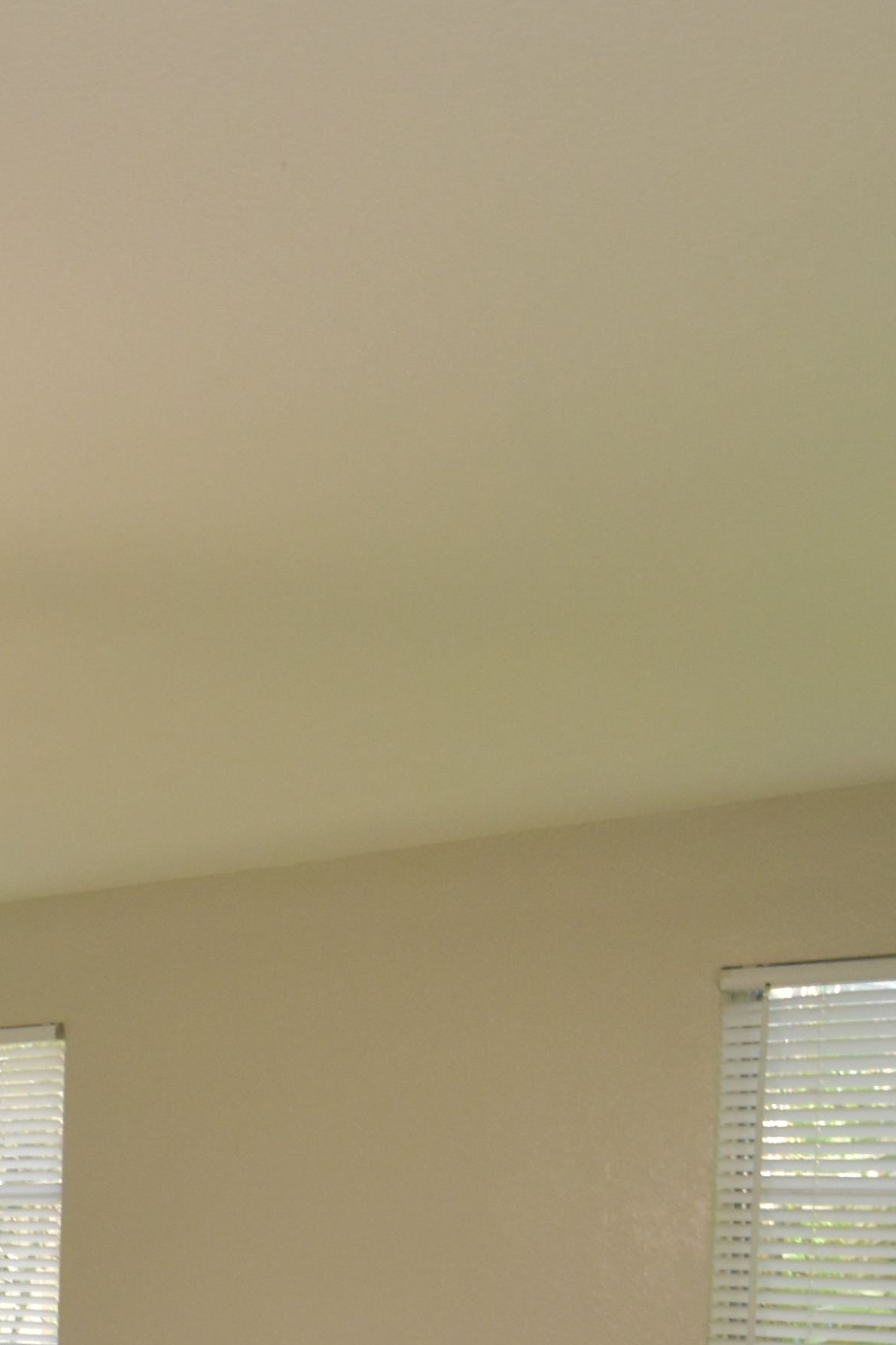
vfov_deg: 35.1
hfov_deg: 23.2
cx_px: -302
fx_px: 1905
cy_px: 1353
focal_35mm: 51
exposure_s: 1/60
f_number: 3.5
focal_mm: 10
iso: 1250
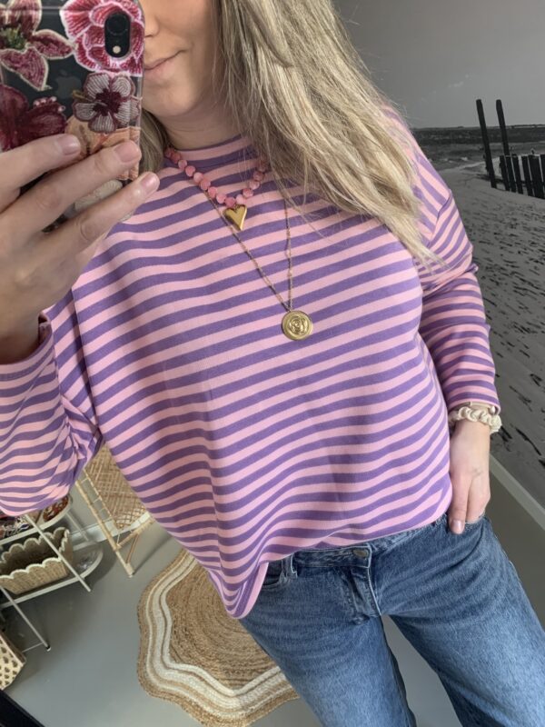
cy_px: 364
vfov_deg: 67.3
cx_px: 272
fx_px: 546
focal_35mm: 26
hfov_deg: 53.1
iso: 250
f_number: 1.8
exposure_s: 1/60
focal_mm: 4.25
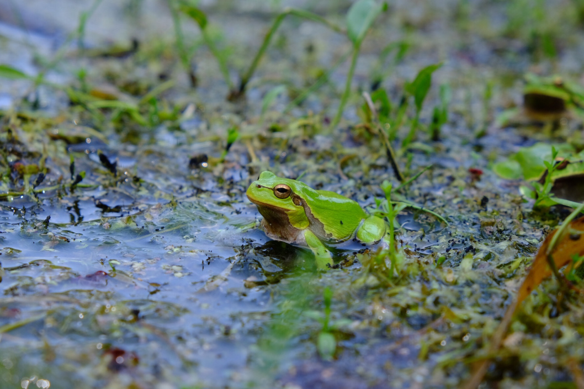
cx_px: 292
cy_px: 194
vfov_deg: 16.4
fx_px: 1346
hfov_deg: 24.5
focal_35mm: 83
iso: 500
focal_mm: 55
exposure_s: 1/200
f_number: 7.1
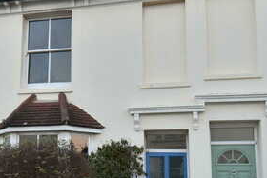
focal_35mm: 45
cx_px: 87
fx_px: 334
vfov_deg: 29.7
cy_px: 121
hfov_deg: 42.9
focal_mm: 12
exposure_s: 1/100
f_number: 5
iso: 500
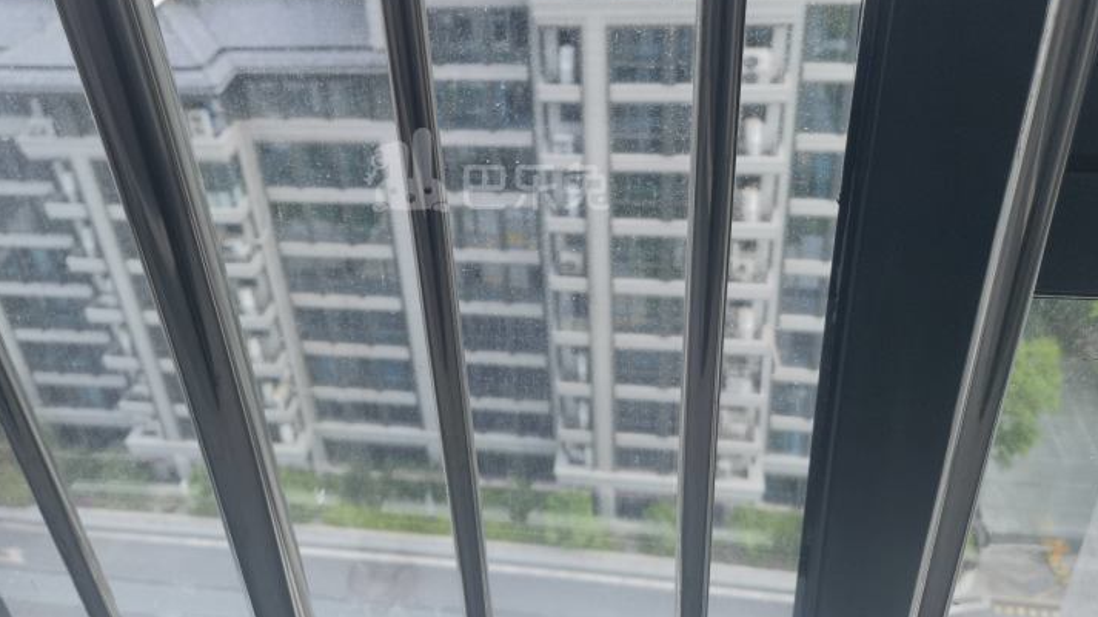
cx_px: 487
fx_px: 961
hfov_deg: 59.3
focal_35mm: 33
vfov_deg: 35.0
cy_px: 171
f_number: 1.9
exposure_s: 1/340
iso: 50
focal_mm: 6.67
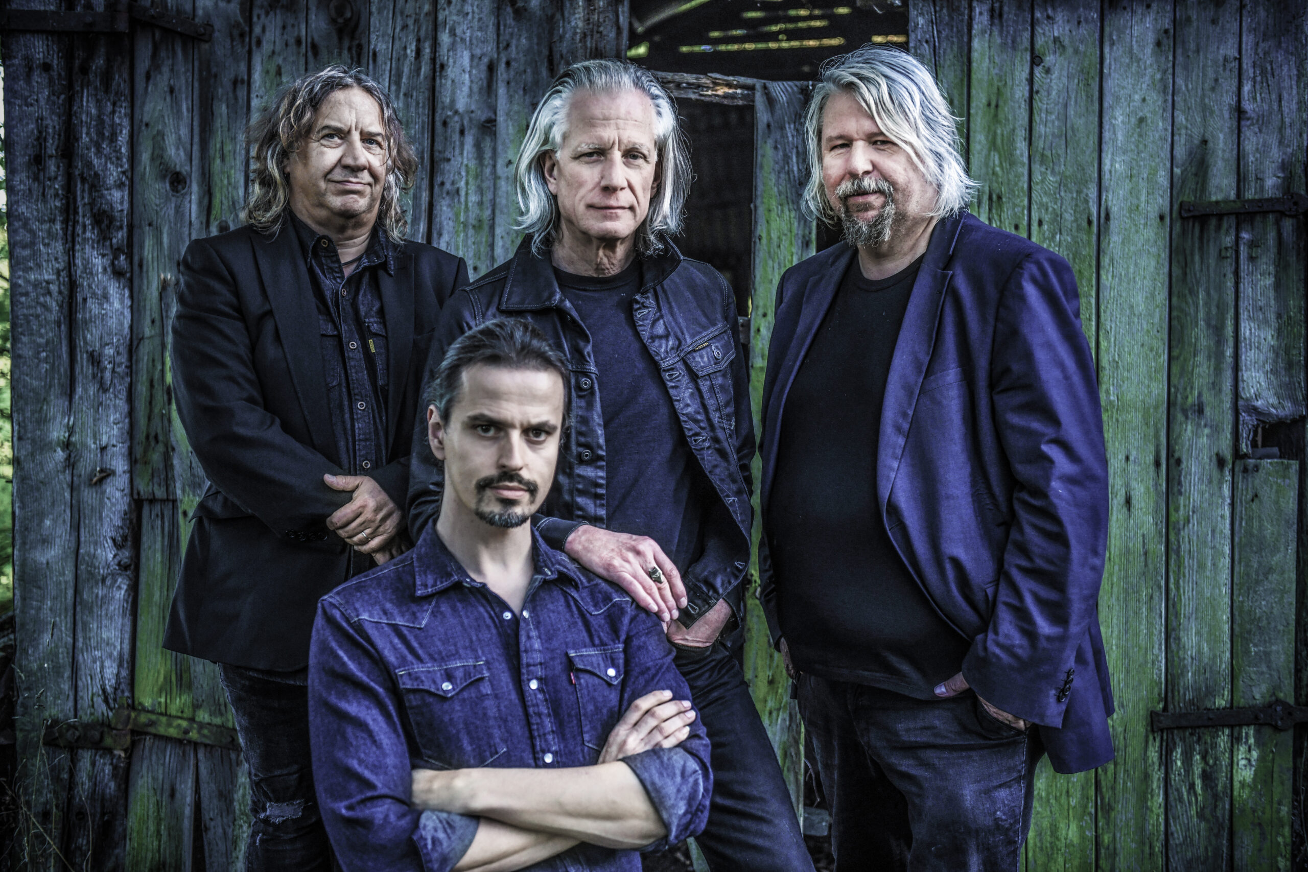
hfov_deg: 38.2
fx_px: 1889
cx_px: 654
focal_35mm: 52
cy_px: 436
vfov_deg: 26.0
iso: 1250
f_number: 2.8
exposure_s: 1/640
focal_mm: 52
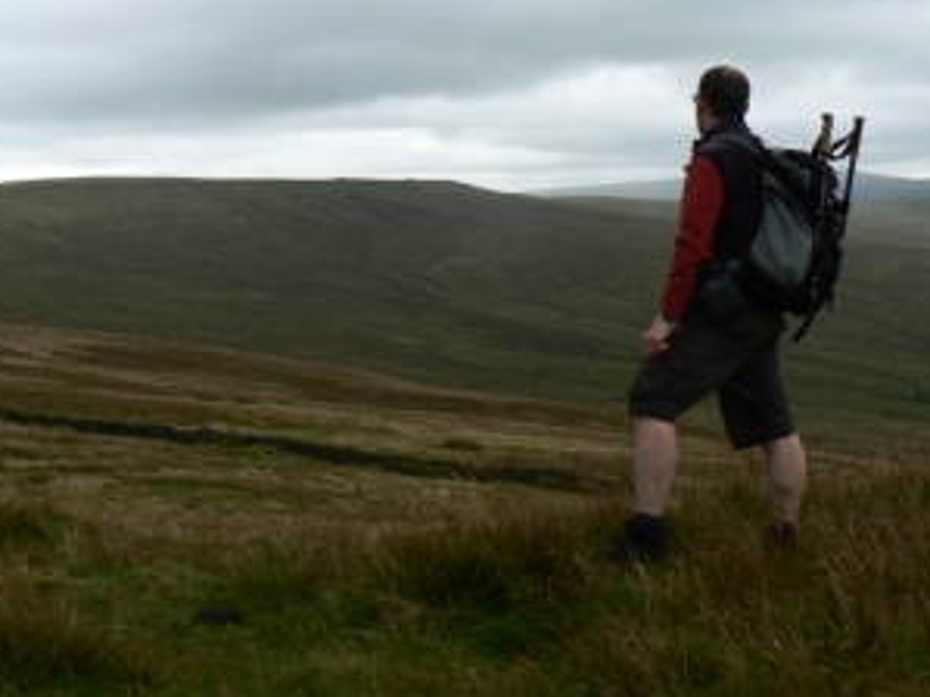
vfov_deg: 27.8
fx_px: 1396
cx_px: 476
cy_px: 208
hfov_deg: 36.8
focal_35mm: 52
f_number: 5.6
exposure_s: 1/125
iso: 80
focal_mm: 6
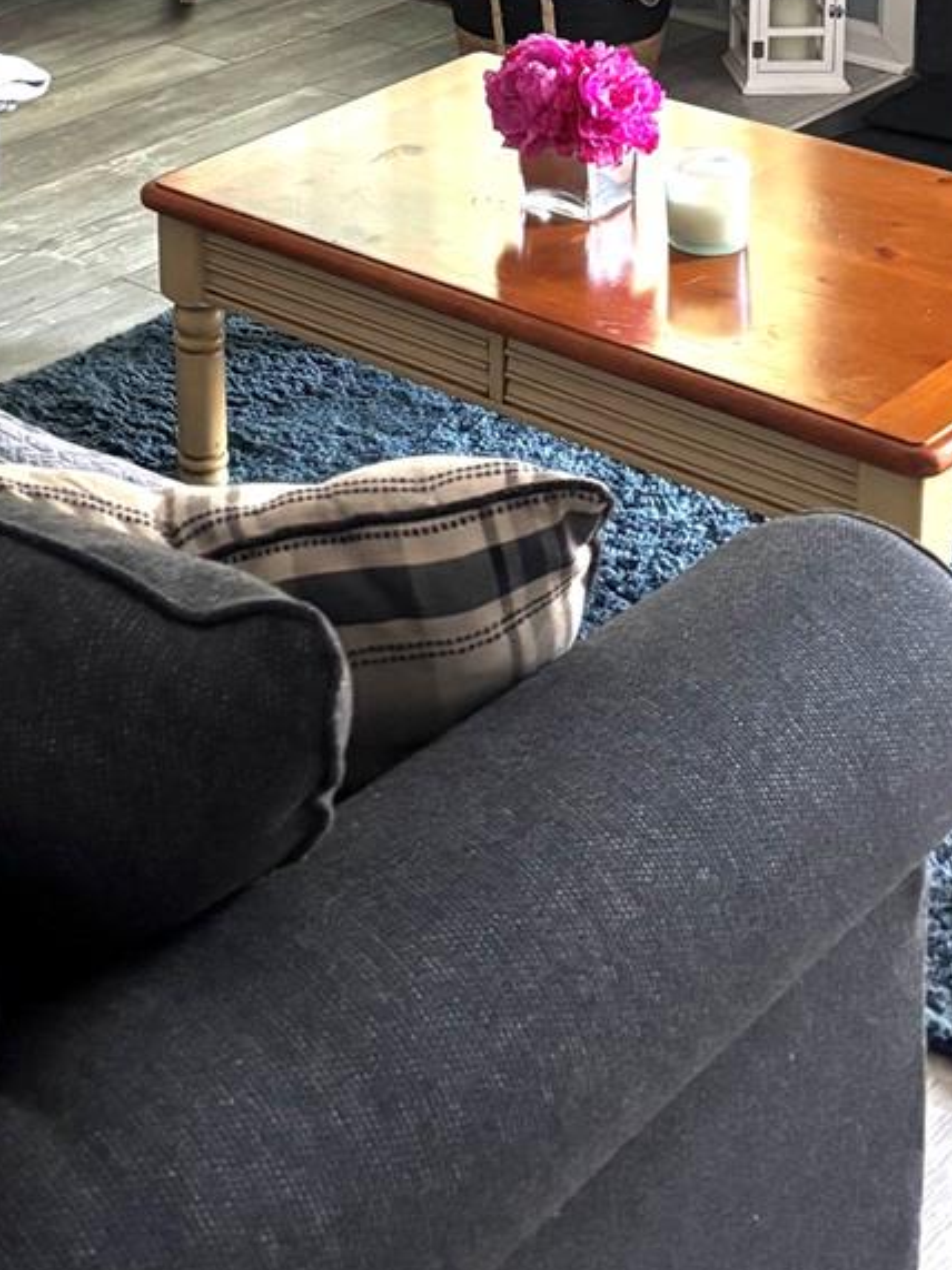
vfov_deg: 25.3
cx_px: 234
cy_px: -209
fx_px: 2568
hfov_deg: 20.8
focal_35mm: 70
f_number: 1.6
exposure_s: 1/40
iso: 500
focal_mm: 5.96
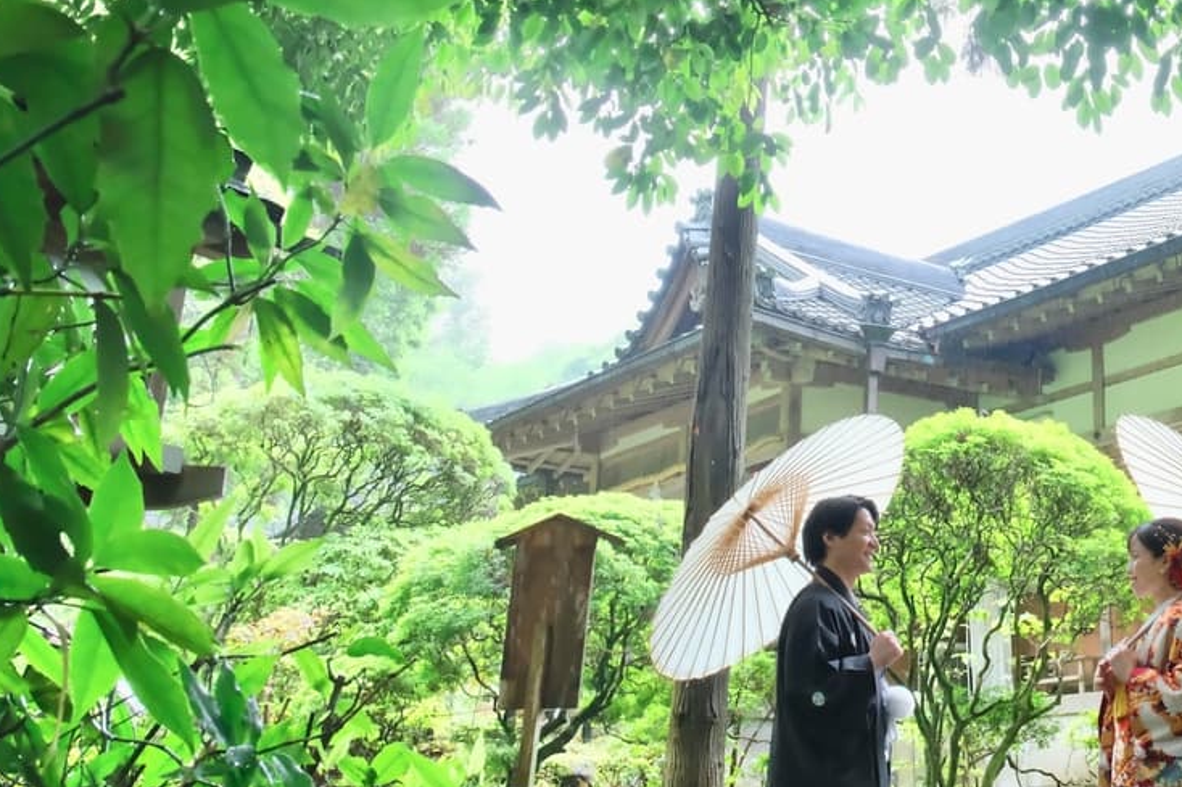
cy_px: 226
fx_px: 1674
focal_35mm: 51
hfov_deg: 37.0
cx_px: 1008
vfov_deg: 26.2
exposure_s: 1/50
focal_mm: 17
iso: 3200
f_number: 7.1
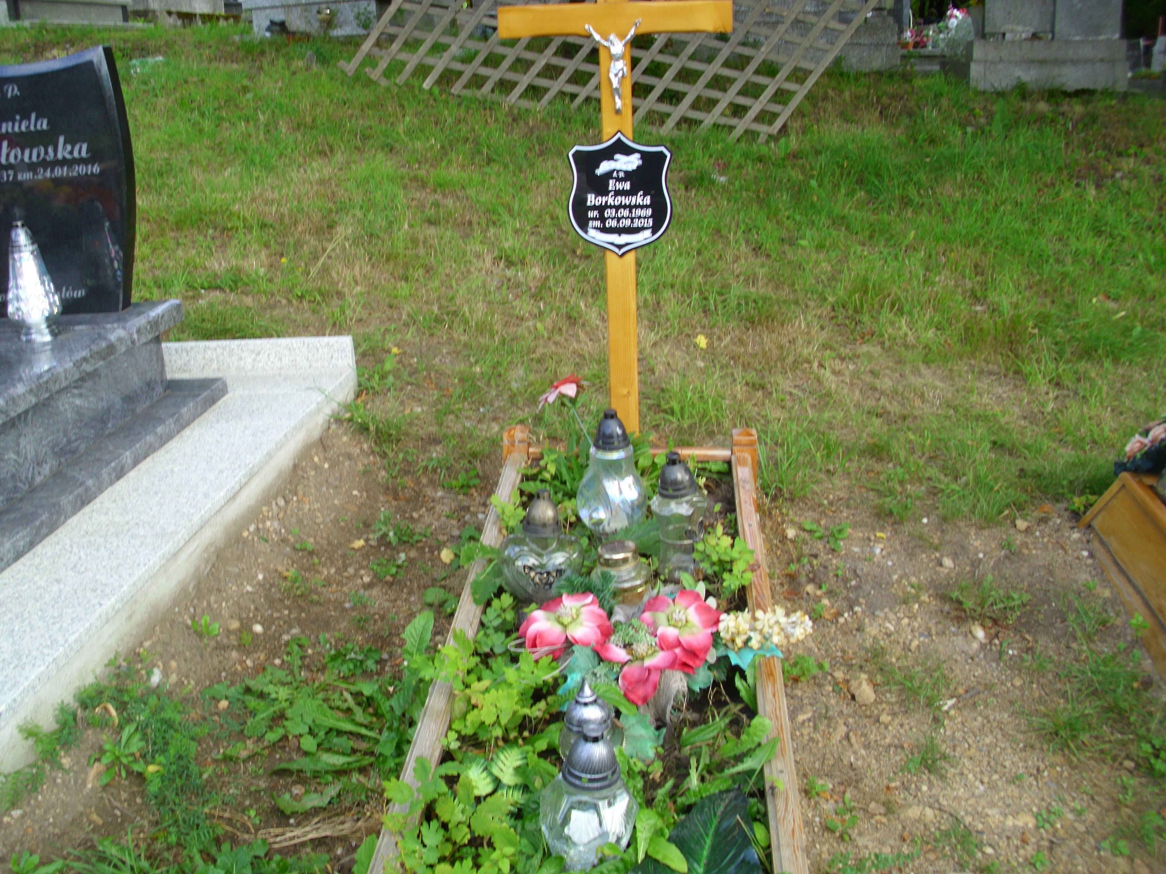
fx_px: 1179
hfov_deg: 52.6
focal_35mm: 35
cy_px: 437
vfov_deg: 40.7
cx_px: 583
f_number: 3
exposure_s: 1/94
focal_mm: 6.2
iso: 50
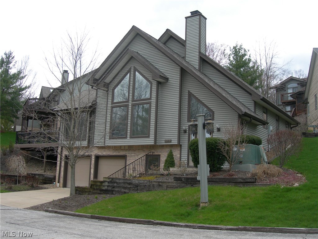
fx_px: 349
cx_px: 159
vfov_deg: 37.7
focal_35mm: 38
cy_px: 120
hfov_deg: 49.0
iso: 50
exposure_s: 1/170
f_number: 4.8
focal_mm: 7.8
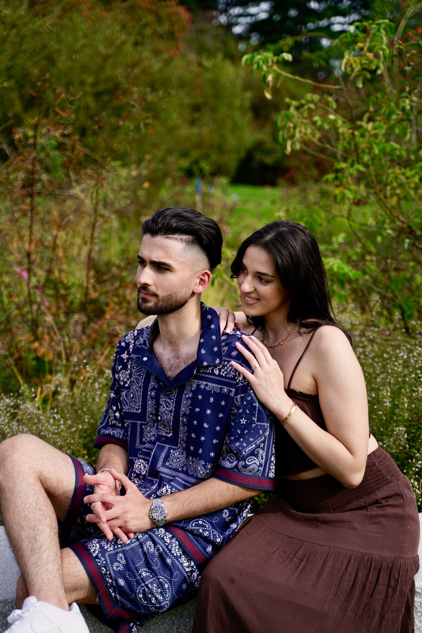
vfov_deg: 32.9
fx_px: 1072
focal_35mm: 61
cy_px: 316
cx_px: 211
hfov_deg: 22.3
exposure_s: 1/2000
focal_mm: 61
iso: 200
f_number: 2.8
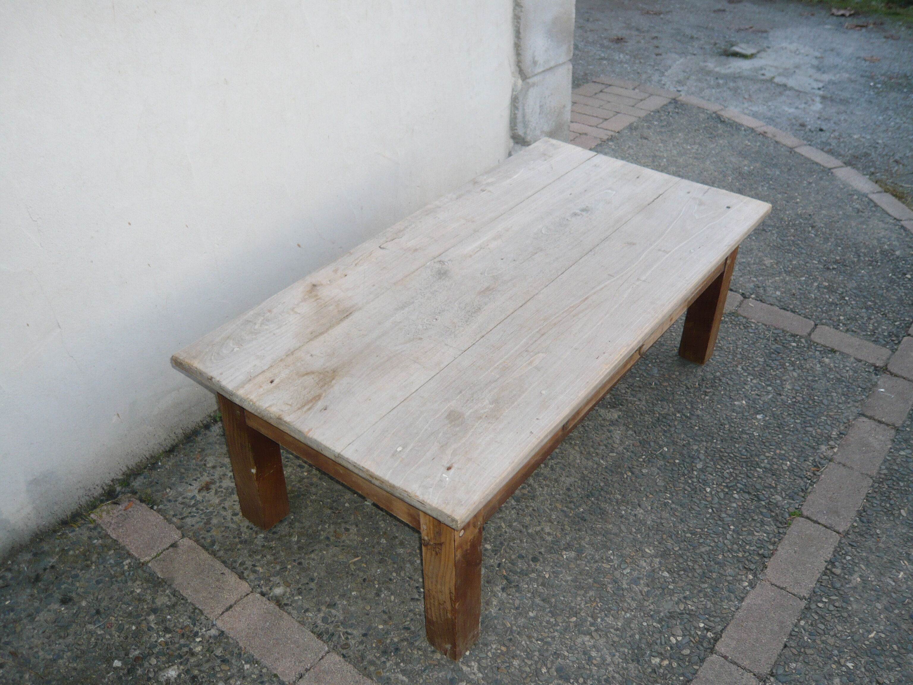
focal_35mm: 32
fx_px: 844
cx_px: 456
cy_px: 342
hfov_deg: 56.8
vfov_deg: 44.2
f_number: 3
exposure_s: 1/50
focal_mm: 5.2
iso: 100
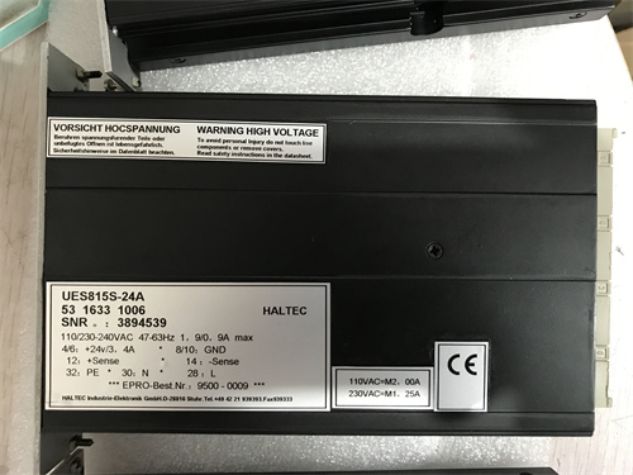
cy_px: 238
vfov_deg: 49.7
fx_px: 512
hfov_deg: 63.4
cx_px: 316
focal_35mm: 28
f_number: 1.8
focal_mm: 3.99
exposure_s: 1/17
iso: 100
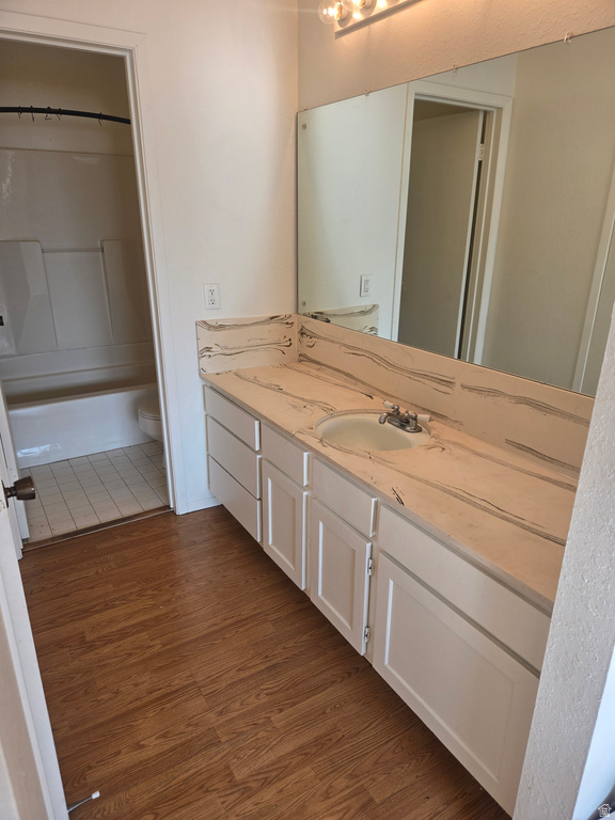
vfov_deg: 73.9
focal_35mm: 23
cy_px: 410
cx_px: 308
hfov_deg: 58.9
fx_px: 545
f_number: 1.8
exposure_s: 1/120
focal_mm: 5.4
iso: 40
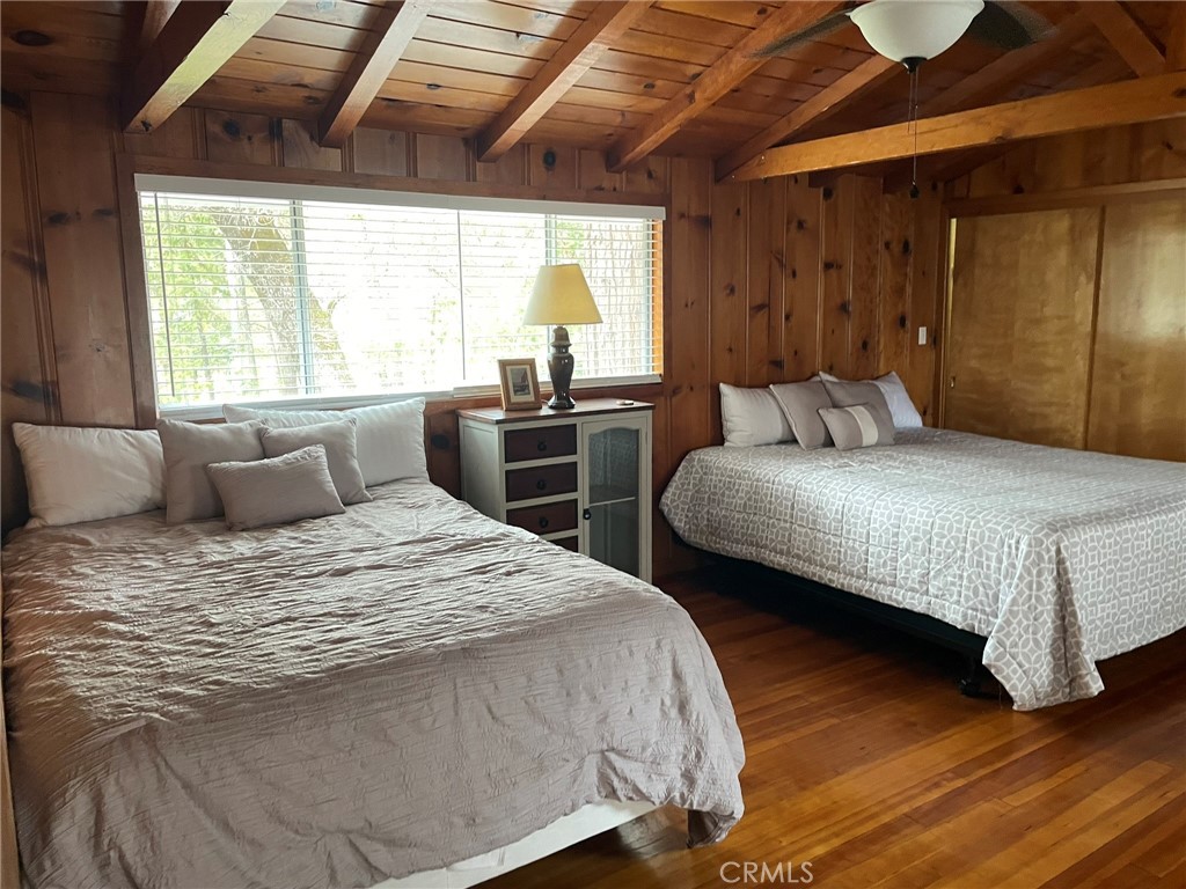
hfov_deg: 67.3
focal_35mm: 26
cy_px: 444
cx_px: 593
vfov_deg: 53.1
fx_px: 891
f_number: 1.6
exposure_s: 1/60
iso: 250
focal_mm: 4.2
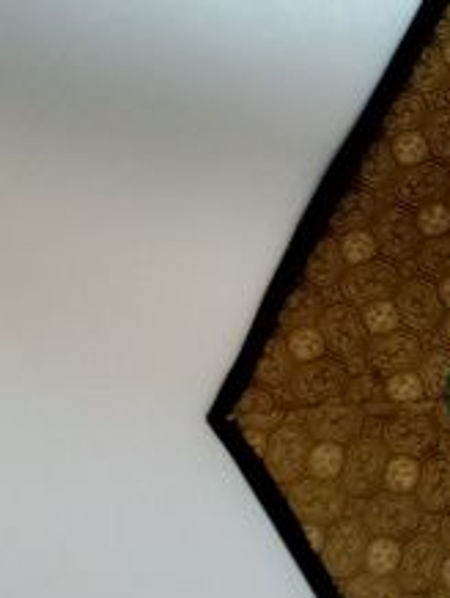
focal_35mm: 119
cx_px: 853
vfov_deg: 15.7
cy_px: -187
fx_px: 2059
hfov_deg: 11.4
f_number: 1.8
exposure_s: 1/50
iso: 135
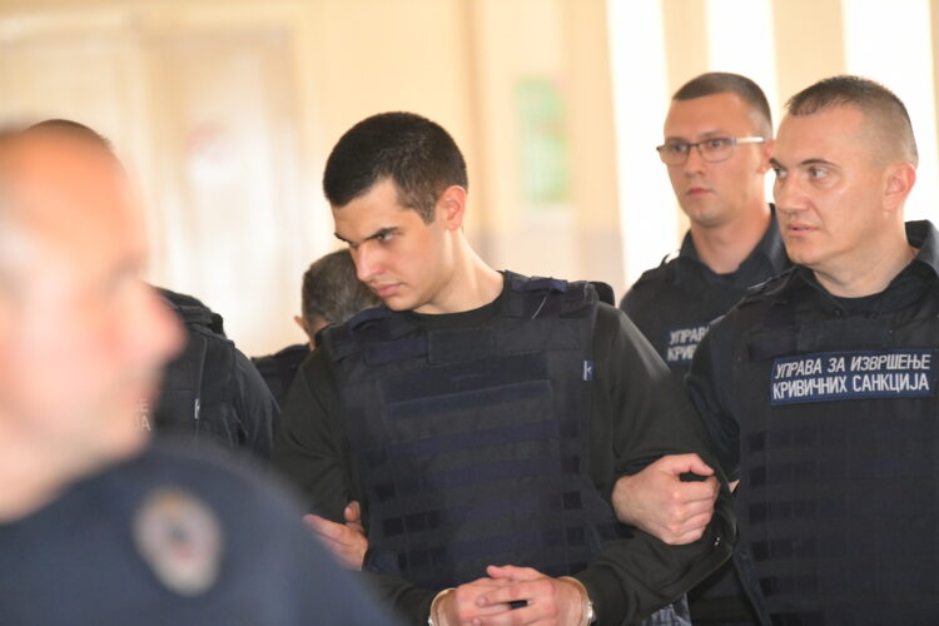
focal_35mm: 200
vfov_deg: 6.9
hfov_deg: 10.3
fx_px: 5216
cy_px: 313
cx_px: 470
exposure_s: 1/250
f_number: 4
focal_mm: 200
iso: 6400
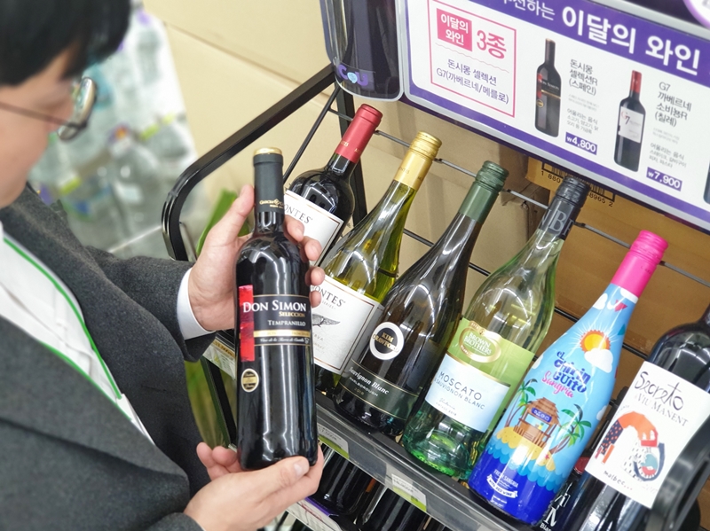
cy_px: 266
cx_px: 355
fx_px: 1066
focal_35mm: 52
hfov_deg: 36.8
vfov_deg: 28.0
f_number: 2.4
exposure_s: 1/30
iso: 160
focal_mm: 6
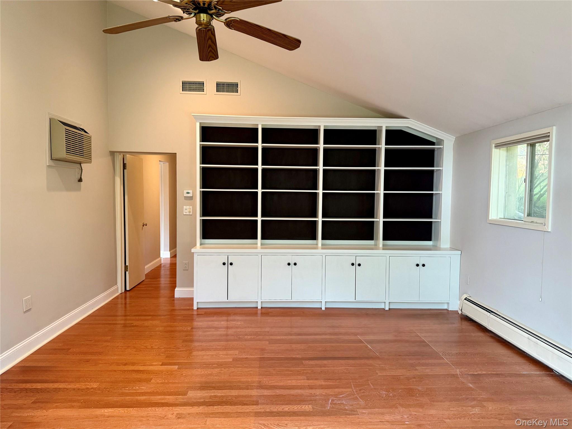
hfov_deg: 71.6
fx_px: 396
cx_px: 286
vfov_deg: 56.8
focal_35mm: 24
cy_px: 214
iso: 250
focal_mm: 6.76
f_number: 1.78
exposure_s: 1/60
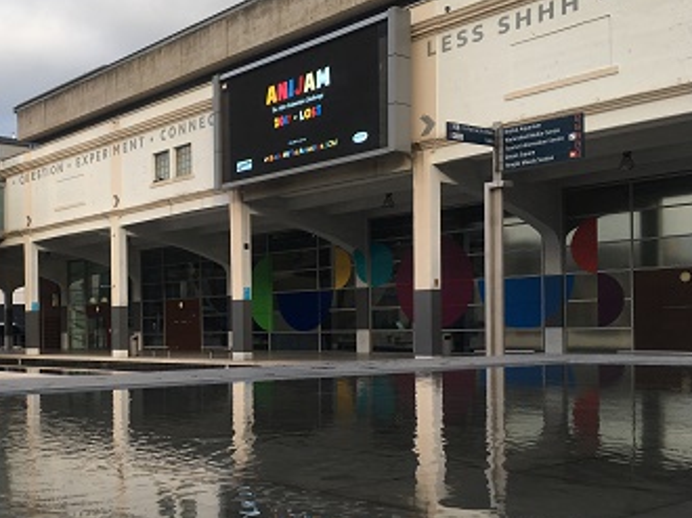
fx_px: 879
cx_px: 187
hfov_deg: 41.9
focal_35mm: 44
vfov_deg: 32.6
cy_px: 337
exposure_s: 1/211
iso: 25
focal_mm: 4.15
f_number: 2.2
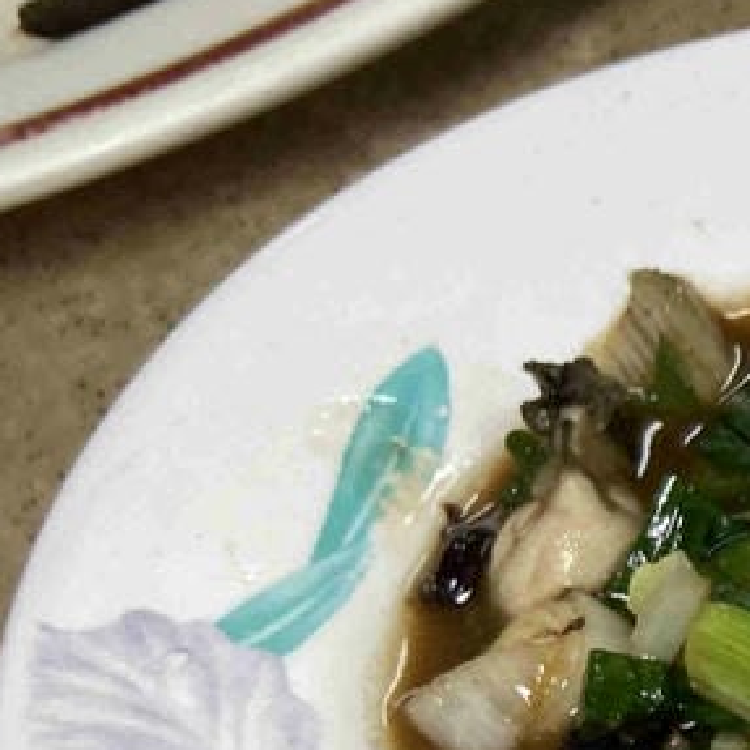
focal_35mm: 96
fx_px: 2353
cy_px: 954
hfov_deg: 15.1
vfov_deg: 17.1
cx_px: 1443
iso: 64
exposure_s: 1/120
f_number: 1.8
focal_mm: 4.25
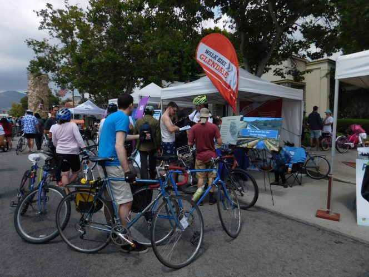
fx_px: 245
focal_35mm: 23
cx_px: 184
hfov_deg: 73.9
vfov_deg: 58.9
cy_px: 138
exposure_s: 1/640
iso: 125
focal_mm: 4
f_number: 6
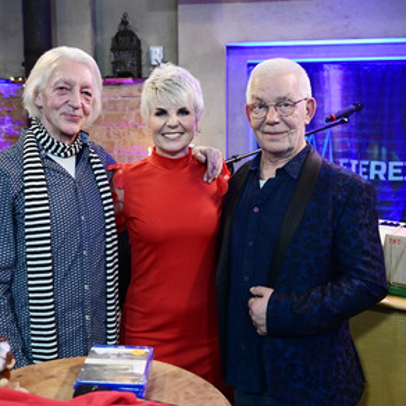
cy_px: 199
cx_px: 173
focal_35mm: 39
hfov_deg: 43.1
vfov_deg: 43.2
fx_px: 513
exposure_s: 1/250
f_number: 3.5
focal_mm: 29.5
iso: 5000
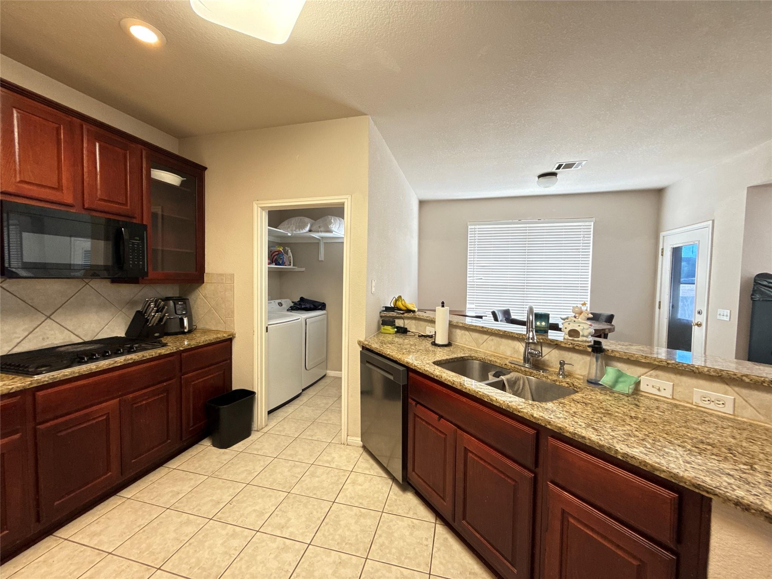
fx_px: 312
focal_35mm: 14
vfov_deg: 85.7
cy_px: 290
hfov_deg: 102.1
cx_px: 386
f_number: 2.2
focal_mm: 2.22
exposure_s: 1/60
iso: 320
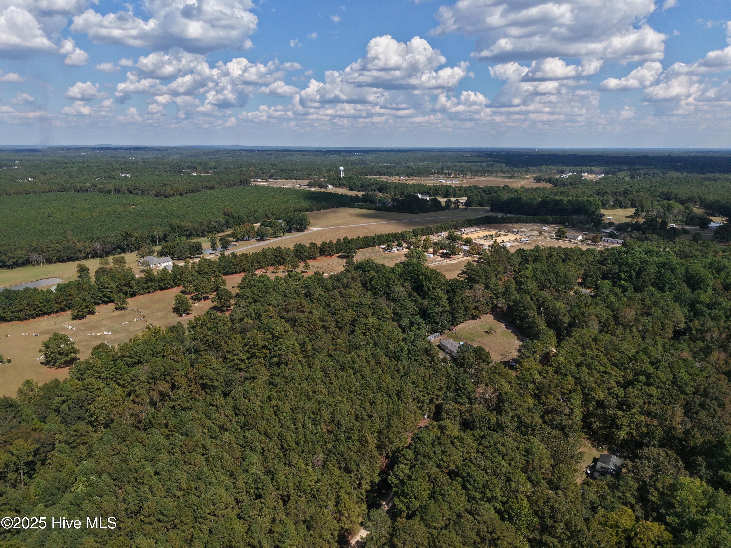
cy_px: 274
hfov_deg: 71.6
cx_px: 366
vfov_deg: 56.8
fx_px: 507
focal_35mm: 24
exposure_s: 1/6400
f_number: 1.8
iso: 200
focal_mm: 8.67
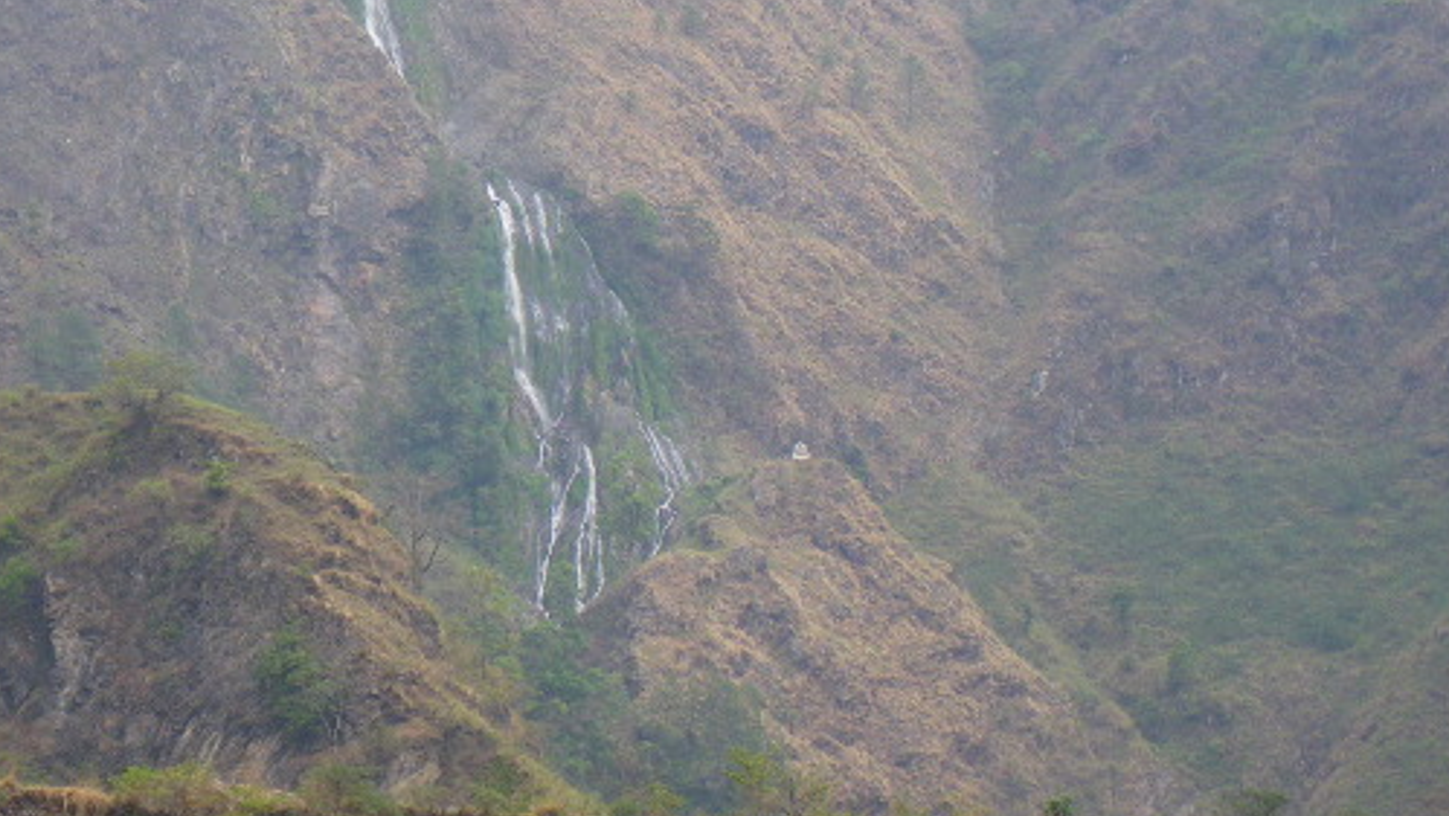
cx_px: 411
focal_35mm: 175
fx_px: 6726
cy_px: 110
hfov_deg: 12.3
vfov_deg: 6.9
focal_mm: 16.7
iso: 125
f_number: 5
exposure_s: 1/125
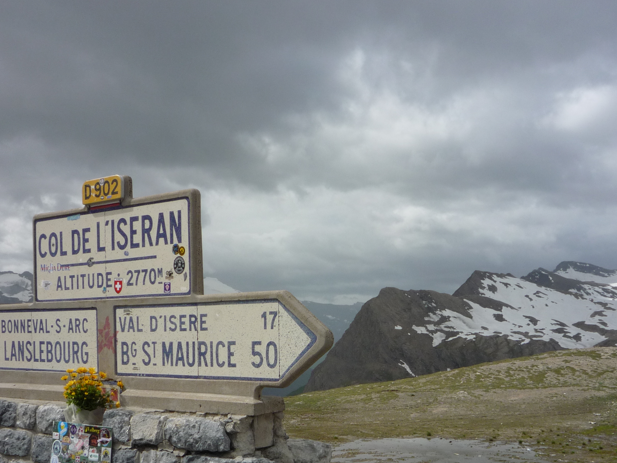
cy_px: 339
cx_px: 331
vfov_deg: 31.7
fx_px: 802
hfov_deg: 42.0
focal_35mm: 45
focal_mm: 5.2
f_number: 6.3
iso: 100
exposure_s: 1/640
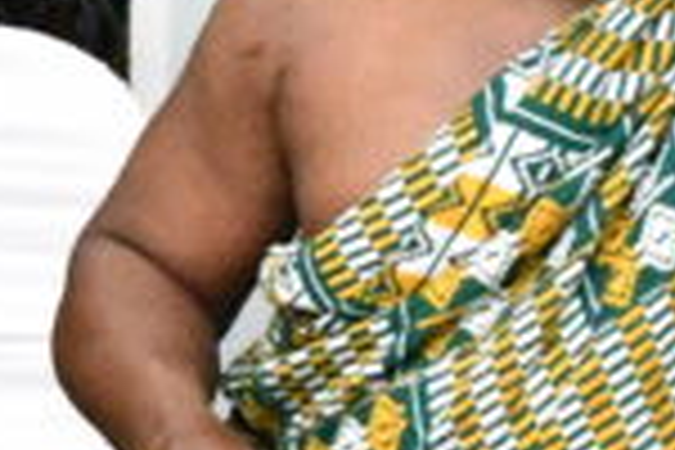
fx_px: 6656
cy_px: 425
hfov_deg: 5.6
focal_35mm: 355
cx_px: -824
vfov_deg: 3.9
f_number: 14
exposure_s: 1/160
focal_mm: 35
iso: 12800
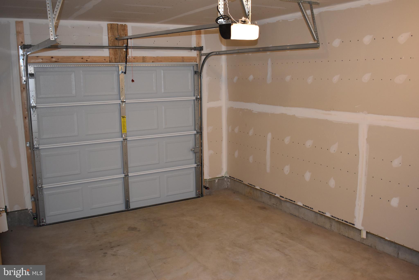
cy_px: 140
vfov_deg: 40.0
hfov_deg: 57.2
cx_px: 210
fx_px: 384
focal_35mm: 33
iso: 800
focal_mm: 22
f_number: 3.8
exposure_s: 1/60
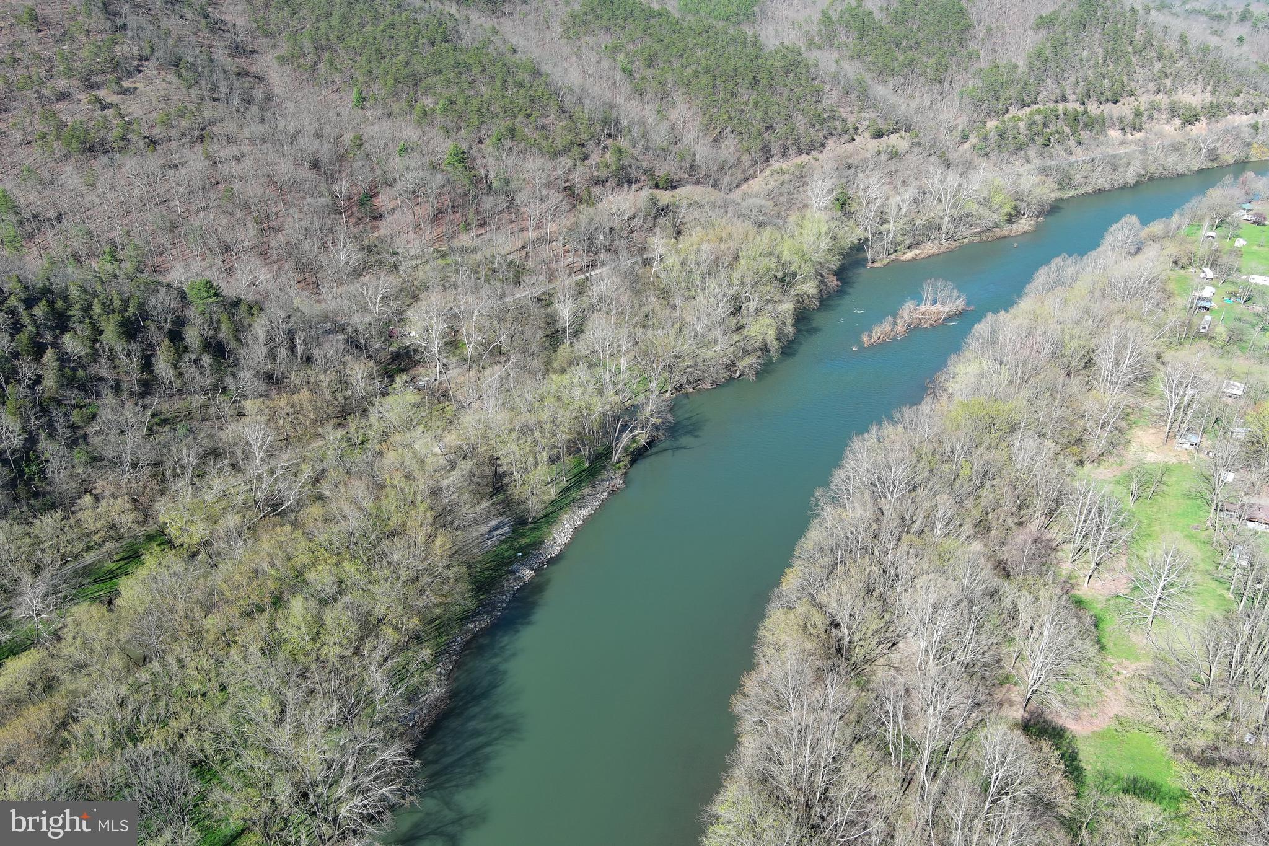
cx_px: 634
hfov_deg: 63.7
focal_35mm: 29
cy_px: 423
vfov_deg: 45.0
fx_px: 1022
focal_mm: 10.57
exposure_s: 1/509
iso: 100
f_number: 2.8
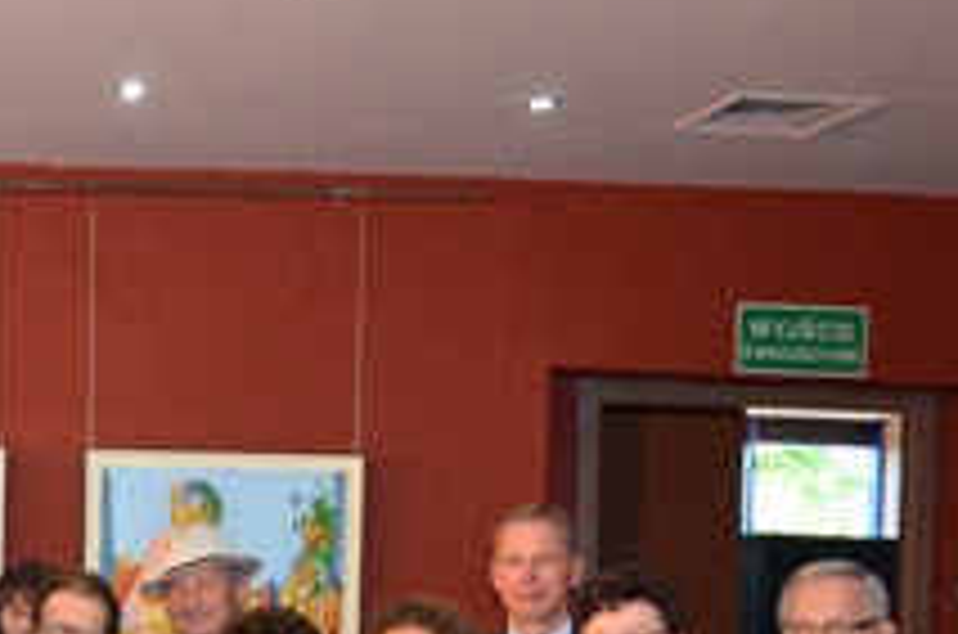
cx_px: -261
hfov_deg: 22.6
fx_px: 2151
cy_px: 701
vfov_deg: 16.3
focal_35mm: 81
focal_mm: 18
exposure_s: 1/60
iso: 1000
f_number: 3.5
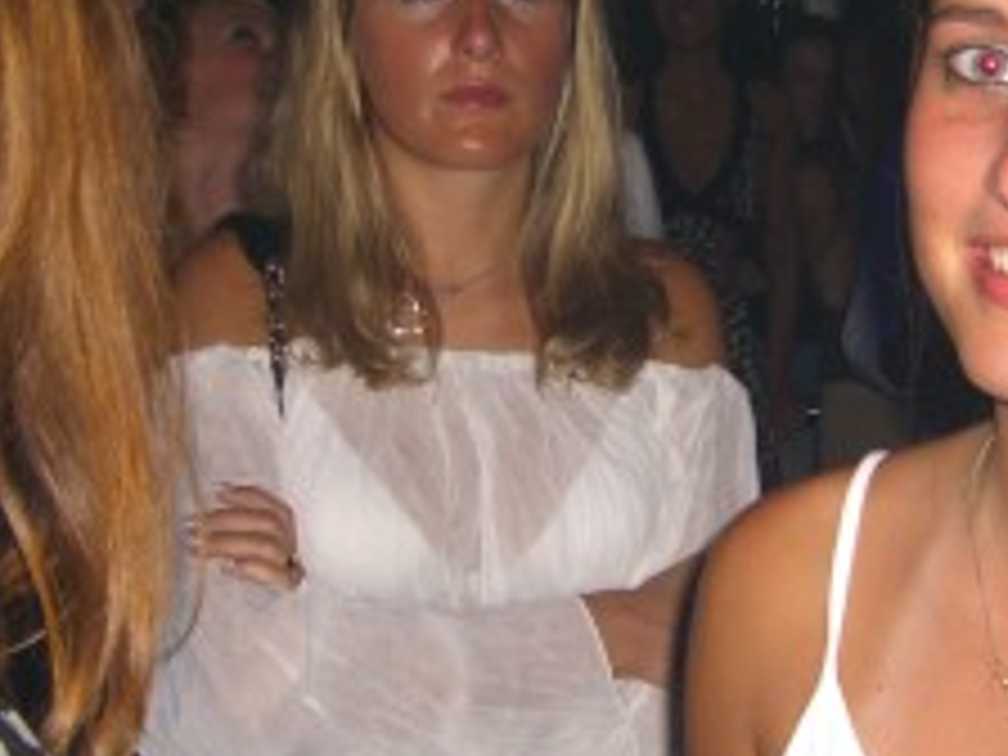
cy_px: 410
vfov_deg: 14.5
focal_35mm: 102
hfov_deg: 19.2
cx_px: 698
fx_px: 2970
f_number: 2.8
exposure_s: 1/60
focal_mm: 7.9
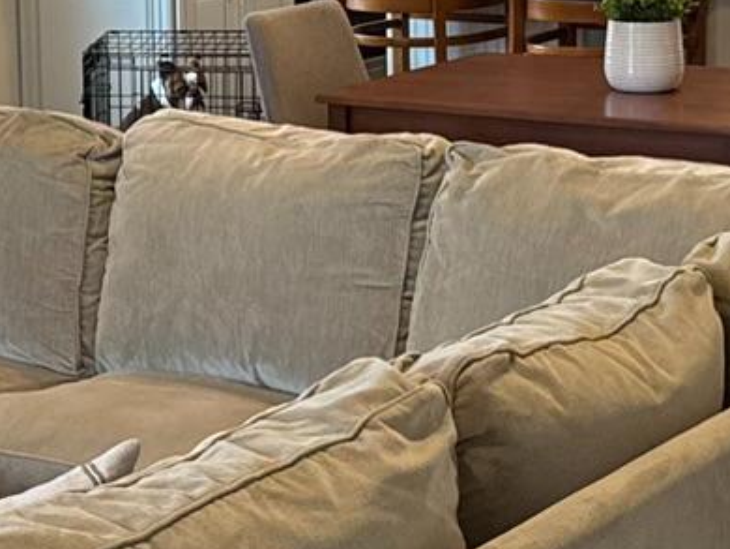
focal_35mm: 126
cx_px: 144
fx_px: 2659
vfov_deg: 11.7
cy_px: 26
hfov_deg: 15.5
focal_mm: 6.76
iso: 200
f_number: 1.78
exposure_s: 1/60
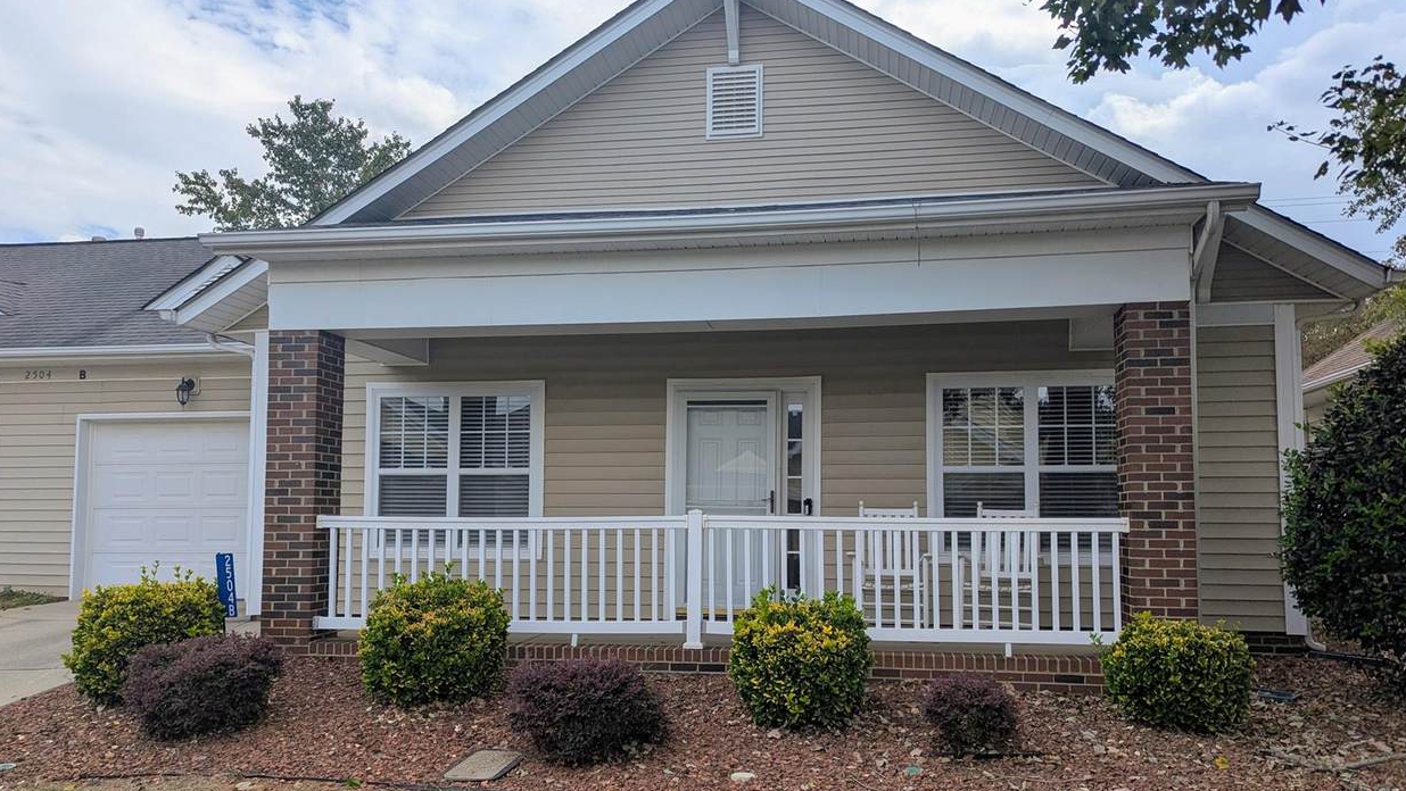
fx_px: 1007
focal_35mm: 27
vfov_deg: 42.8
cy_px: 460
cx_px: 709
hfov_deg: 69.8
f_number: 1.85
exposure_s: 1/2096
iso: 33
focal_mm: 6.81
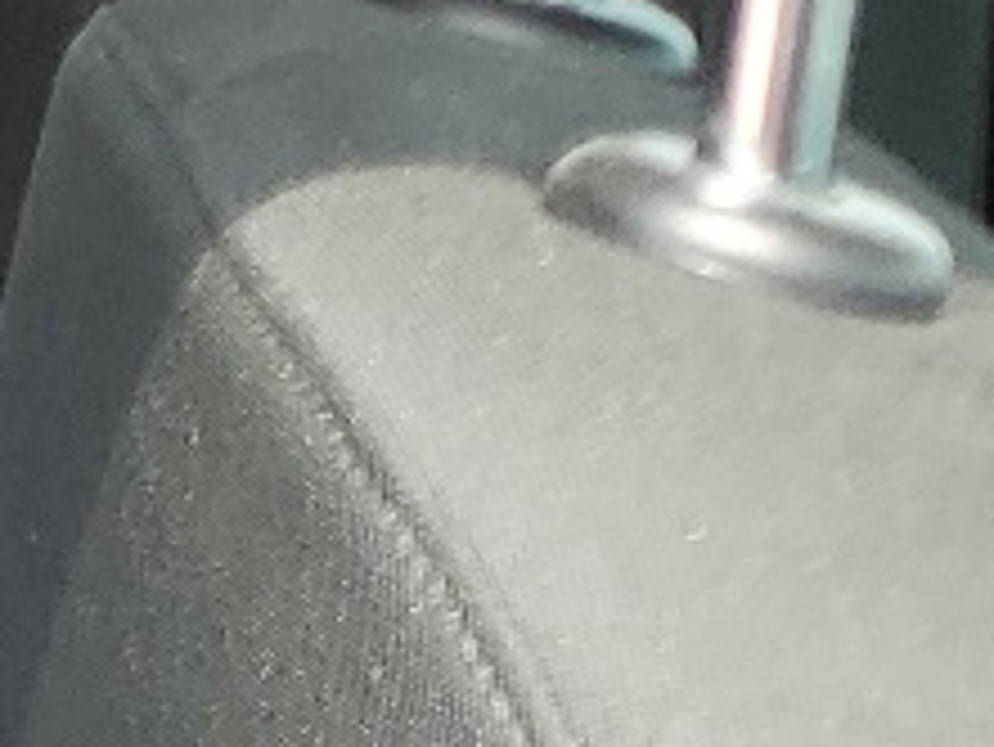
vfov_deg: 7.3
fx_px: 5401
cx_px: -2033
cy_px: 1912
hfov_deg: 8.6
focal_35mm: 188
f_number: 1.5
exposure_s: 1/333
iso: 50
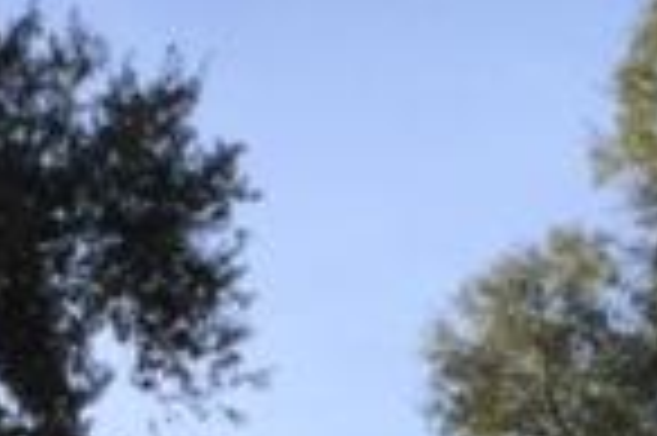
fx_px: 2406
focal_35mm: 132
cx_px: 94
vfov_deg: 9.5
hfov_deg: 15.4
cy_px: 926
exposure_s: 1/1130
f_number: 2.2
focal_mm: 4.15
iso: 32
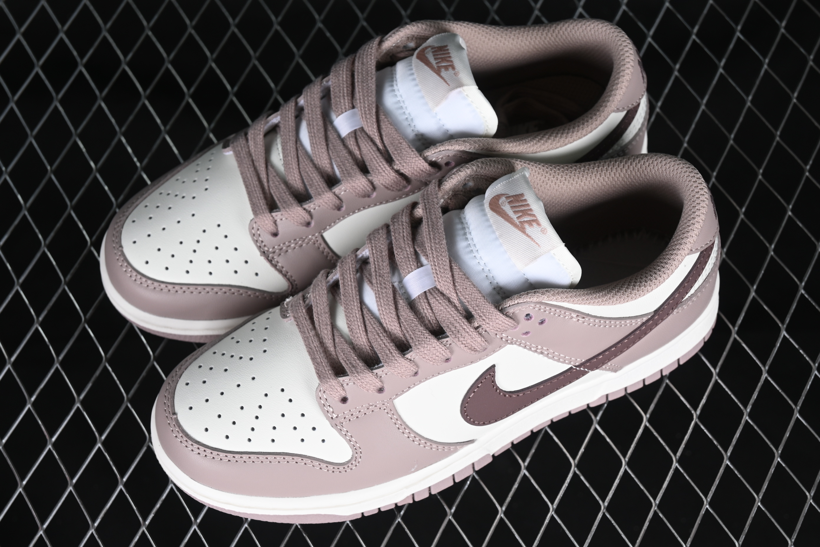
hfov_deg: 27.0
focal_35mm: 75
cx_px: 410
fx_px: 1708
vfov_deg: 18.2
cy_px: 274
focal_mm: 50
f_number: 7.1
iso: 160
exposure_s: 1/80
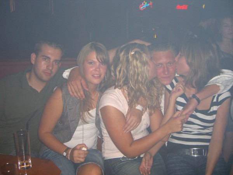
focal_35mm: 38
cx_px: 116
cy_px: 88
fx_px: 256
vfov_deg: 37.7
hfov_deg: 49.0
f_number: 2.8
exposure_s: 1/60
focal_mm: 7.9
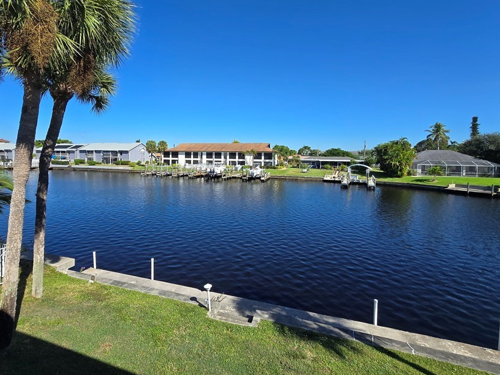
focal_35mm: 16
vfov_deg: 77.8
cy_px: 165
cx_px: 227
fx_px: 231
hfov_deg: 94.2
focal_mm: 2.2
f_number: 2.2
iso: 50
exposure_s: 1/2054
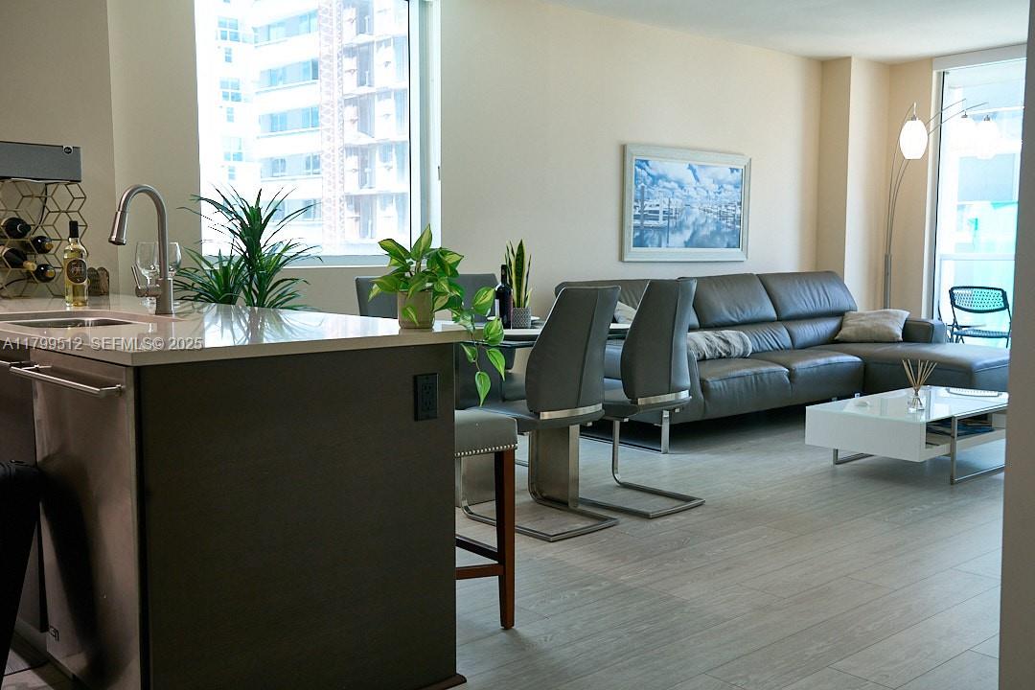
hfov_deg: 53.1
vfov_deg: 36.9
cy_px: 345
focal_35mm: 36
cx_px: 518
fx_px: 1035
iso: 800
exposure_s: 1/125
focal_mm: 36
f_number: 6.3
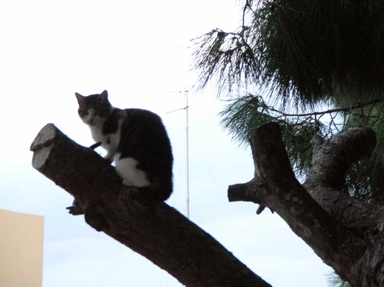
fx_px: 2605
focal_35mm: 235
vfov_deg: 6.3
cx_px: 192
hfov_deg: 8.4
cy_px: 144
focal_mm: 38.8
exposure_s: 1/26.2
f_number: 4.1
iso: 207
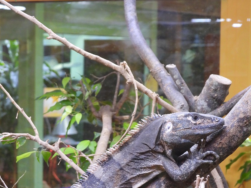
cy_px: 170
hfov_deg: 13.8
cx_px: 128
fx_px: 1037
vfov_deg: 10.3
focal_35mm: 143
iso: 400
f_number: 4
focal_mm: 18.7
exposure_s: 1/50
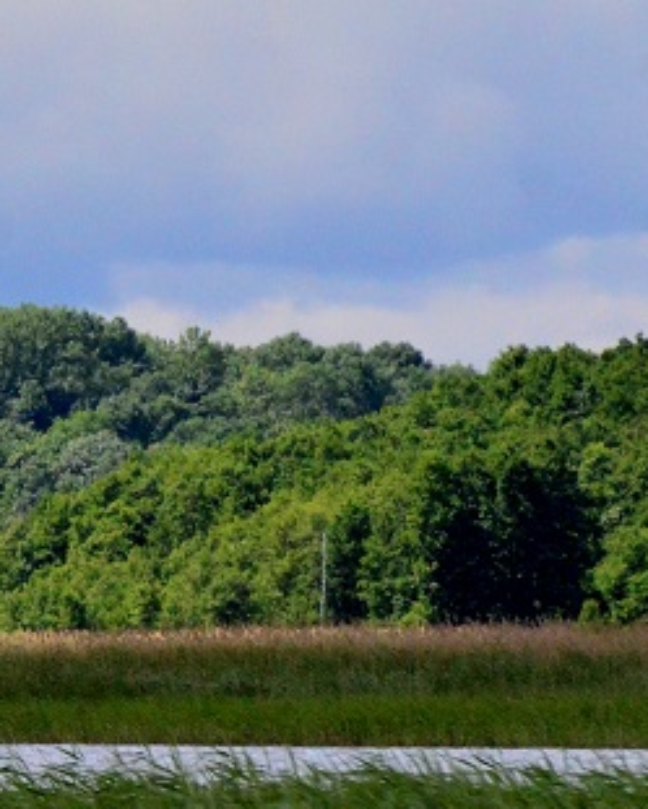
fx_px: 32419
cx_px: -599
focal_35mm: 1353
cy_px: 341
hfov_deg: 1.1
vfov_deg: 1.4
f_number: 9
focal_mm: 300
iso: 3200
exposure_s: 1/5000
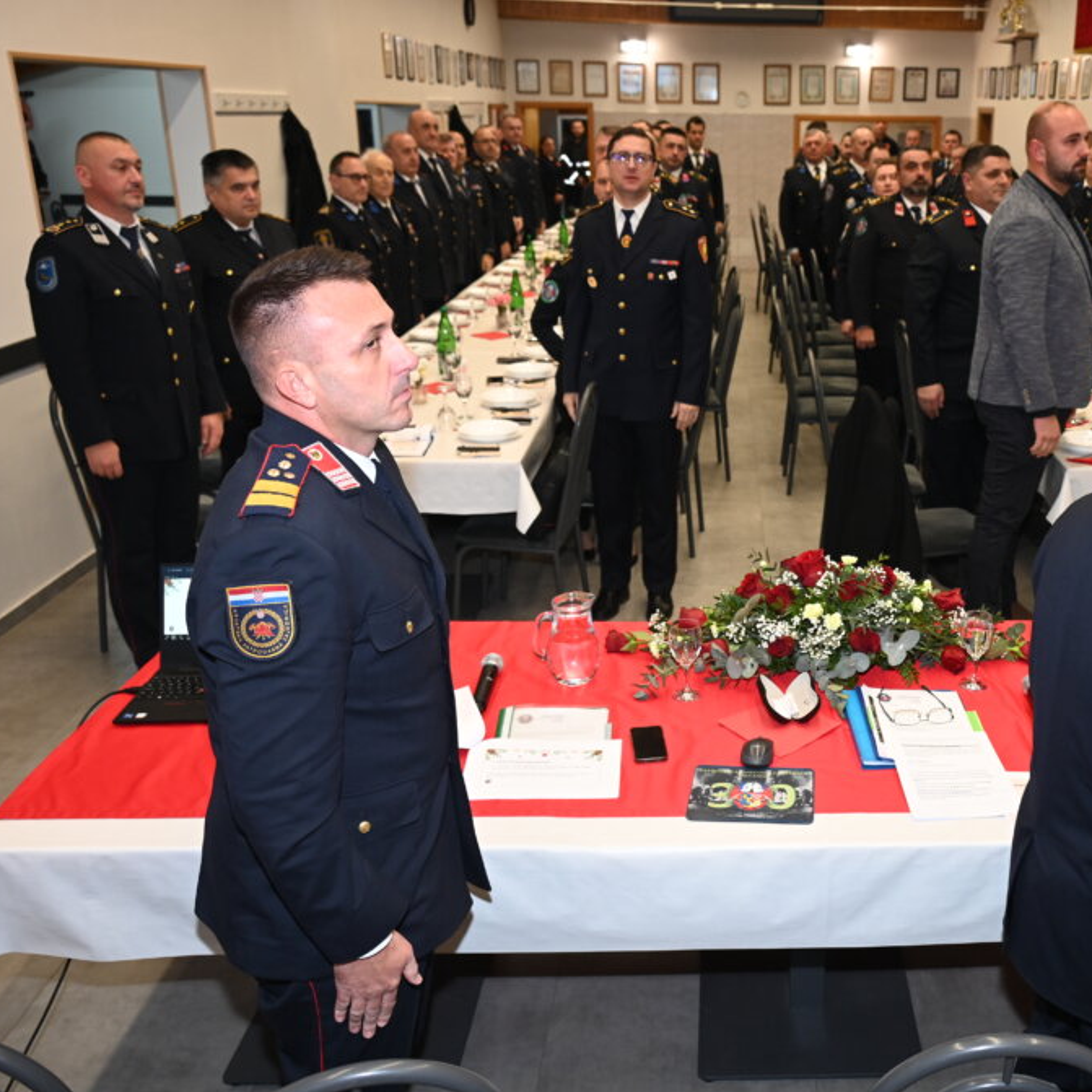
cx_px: 763
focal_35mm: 35
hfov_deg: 46.2
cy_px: 541
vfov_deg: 47.2
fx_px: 1249
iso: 800
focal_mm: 27
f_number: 4.2
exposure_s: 1/60
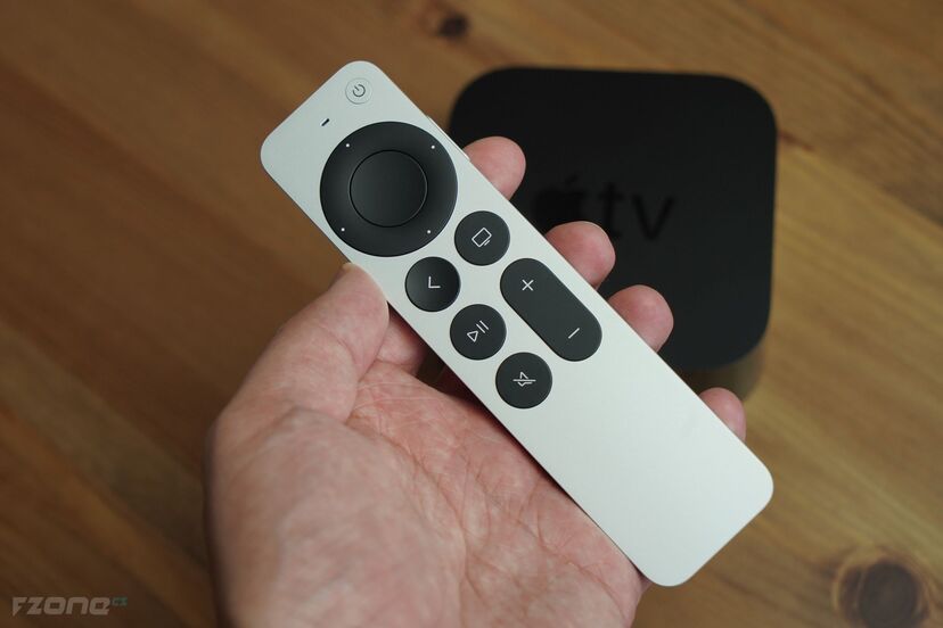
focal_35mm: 61
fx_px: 1598
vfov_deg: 22.3
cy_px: 314
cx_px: 472
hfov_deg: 32.9
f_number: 7.1
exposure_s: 1/160
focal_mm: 61
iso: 1000
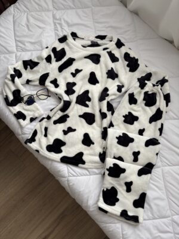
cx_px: 90
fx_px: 179
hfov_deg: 53.1
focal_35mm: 26
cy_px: 120
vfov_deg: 67.3
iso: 125
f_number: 1.6
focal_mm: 5.96
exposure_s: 1/97
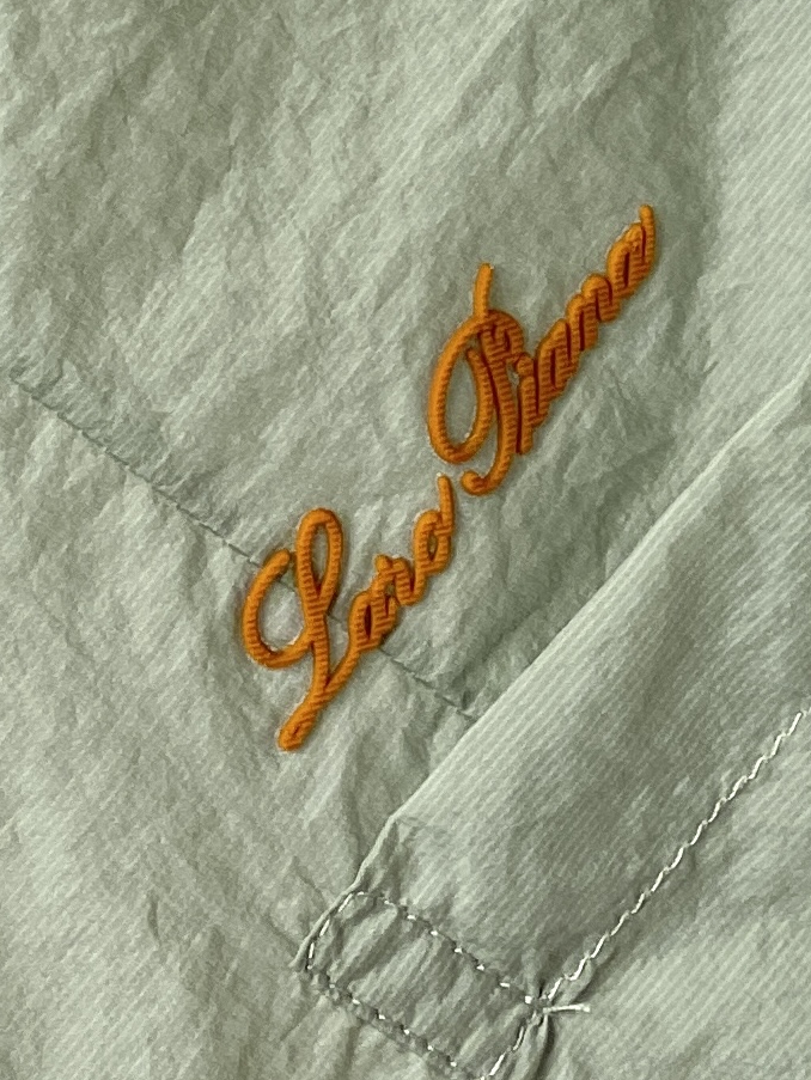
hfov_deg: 51.4
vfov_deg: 65.3
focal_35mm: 27
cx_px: 419
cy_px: 536
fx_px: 843
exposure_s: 1/121
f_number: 1.8
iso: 125
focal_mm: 4.25
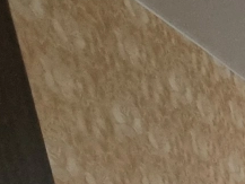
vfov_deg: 12.8
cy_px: 487
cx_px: 601
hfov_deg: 14.7
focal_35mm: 75
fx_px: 531
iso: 320
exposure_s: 1/50
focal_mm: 2.2
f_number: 2.2
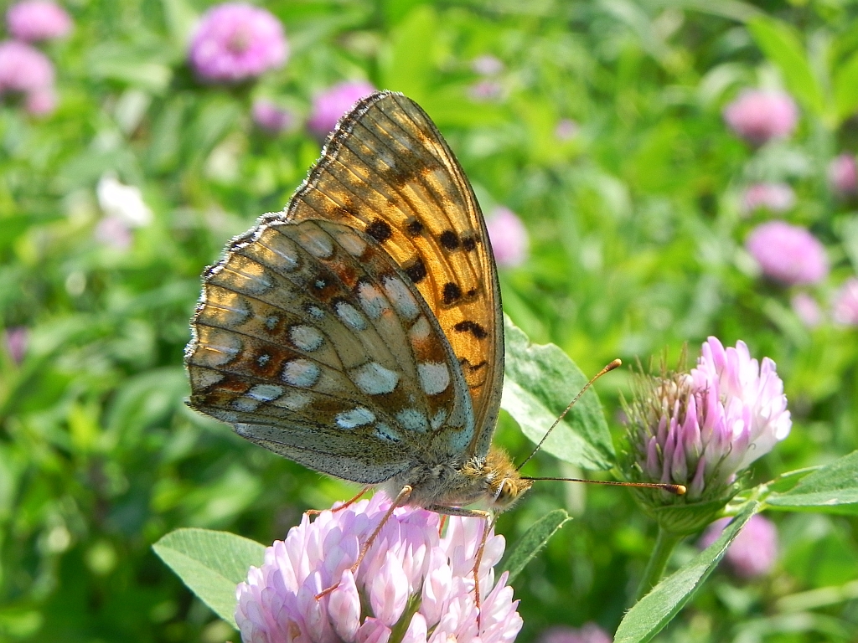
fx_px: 1859
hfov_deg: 26.0
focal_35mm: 75
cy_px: 322
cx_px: 429
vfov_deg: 19.6
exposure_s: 1/305
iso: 160
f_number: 6.3
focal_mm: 13.4
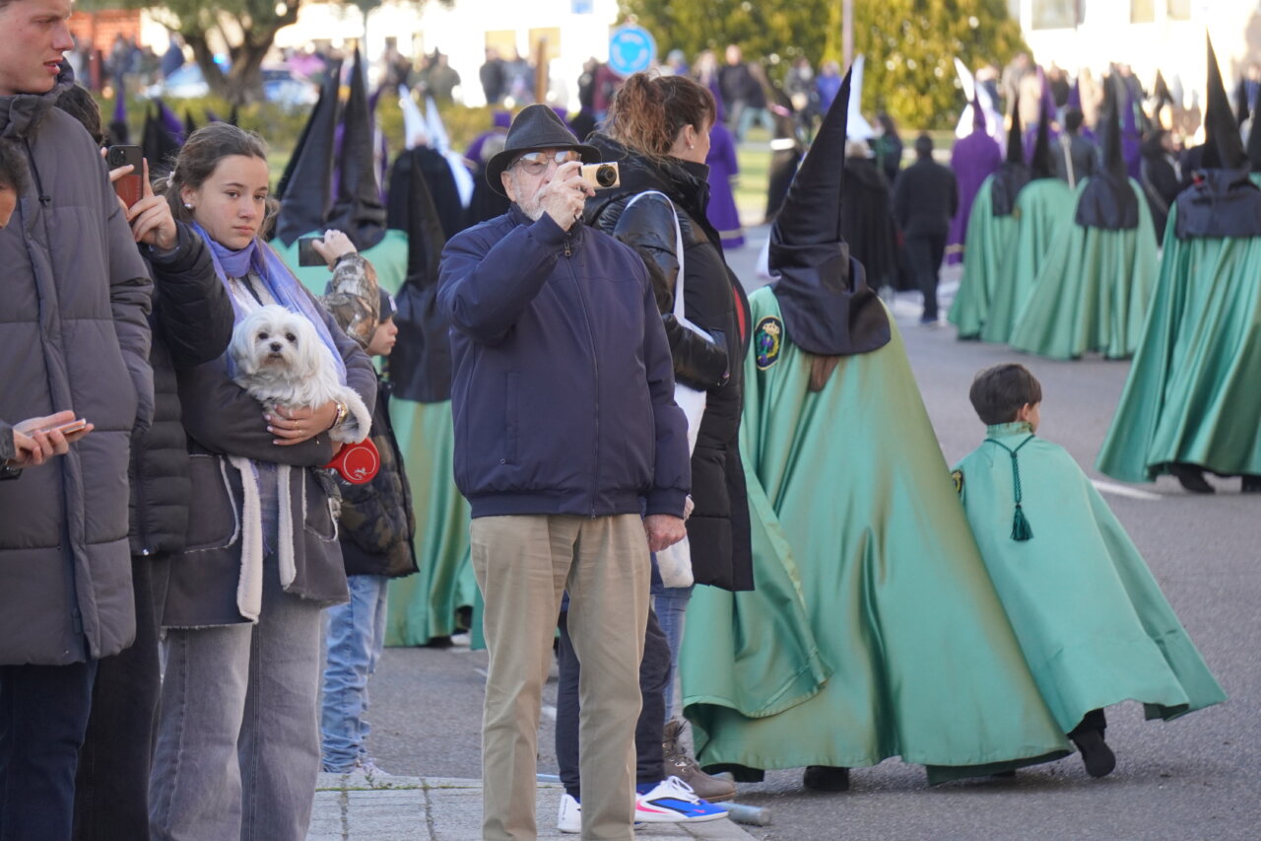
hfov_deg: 9.0
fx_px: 8037
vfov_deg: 6.0
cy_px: 420
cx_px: 630
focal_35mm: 230
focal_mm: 153
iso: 800
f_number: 6.3
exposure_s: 1/250
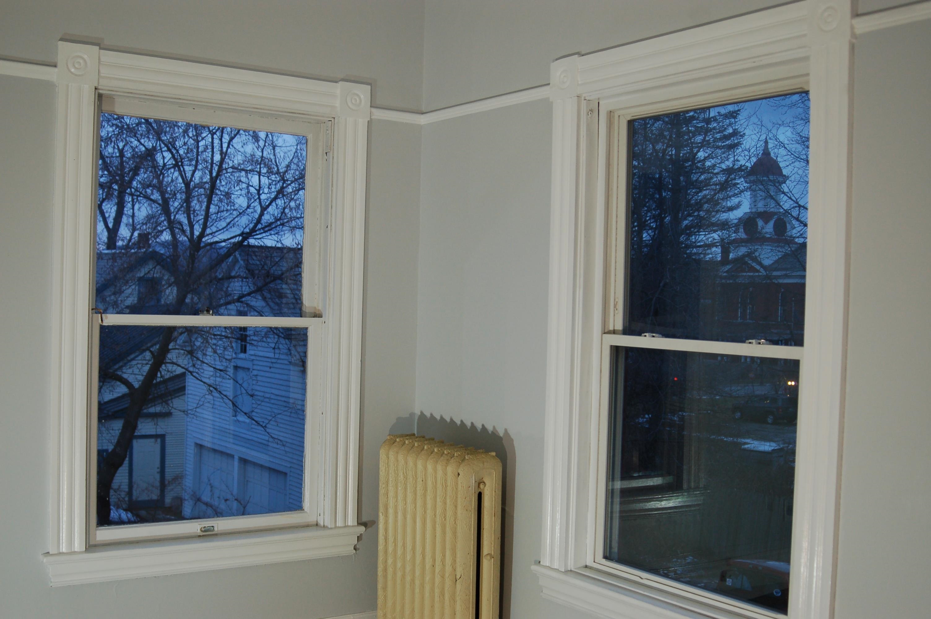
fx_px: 1085
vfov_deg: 31.8
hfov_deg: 46.4
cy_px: 310
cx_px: 466
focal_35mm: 42
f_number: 4
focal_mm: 28
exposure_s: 1/60
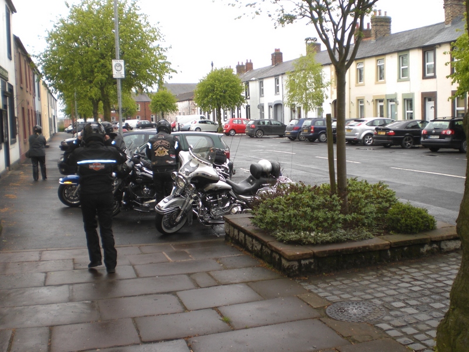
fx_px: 515
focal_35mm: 38
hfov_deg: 49.0
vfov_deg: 37.7
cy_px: 176
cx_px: 234
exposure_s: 1/160
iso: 50
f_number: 3.1
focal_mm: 6.3
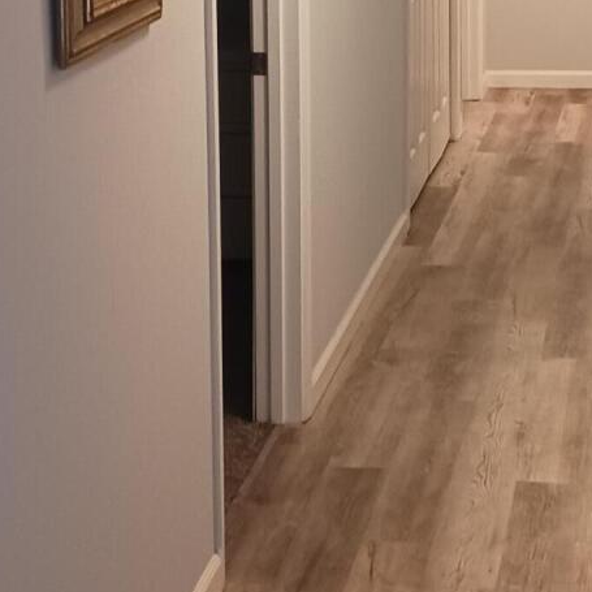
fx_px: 2032
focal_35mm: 105
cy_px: 8
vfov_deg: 16.3
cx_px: 470
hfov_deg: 16.5
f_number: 1.8
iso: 250
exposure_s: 1/24
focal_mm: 4
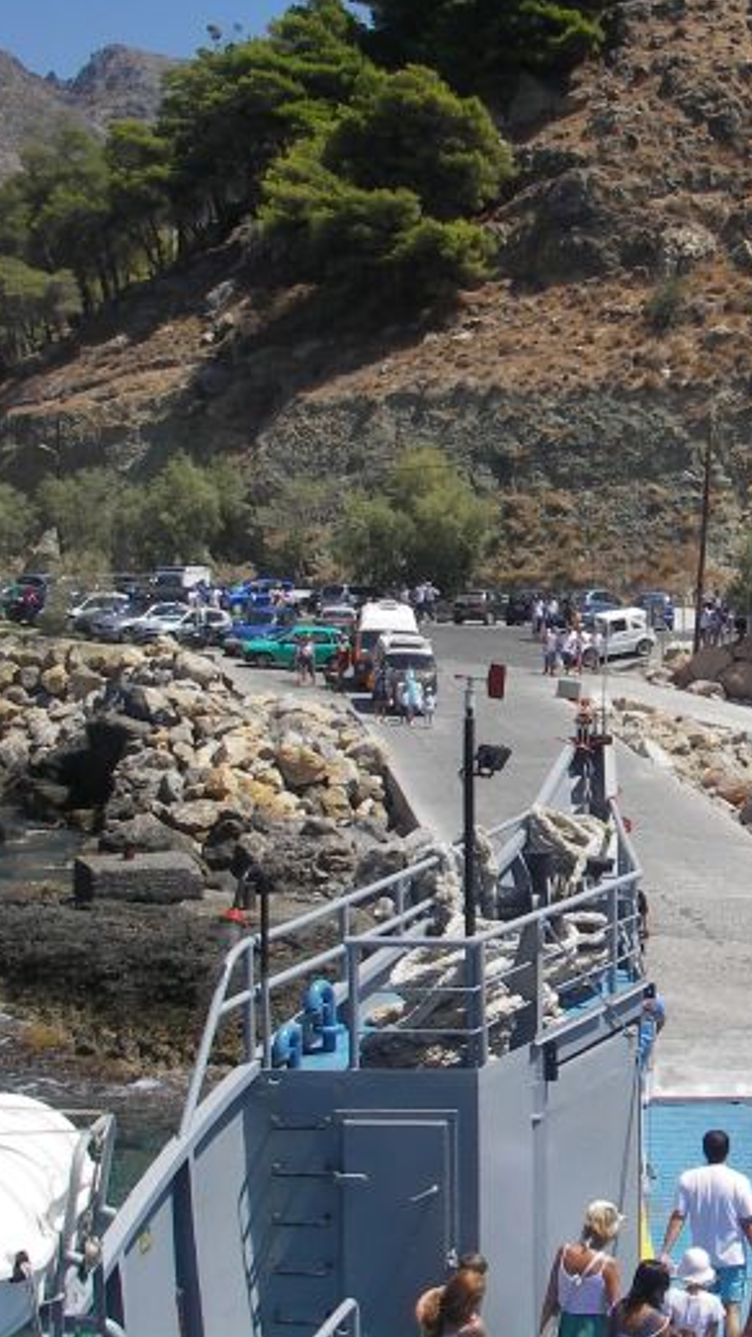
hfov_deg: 20.9
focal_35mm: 56
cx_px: 700
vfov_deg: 37.2
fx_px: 1984
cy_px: 671
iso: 50
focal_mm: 6.3
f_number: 6.6
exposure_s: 1/200
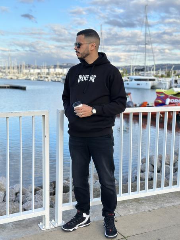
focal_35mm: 48
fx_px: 333
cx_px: 90
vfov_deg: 39.7
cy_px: 120
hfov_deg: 30.3
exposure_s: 1/1992
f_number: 1.78
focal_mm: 6.86
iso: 80
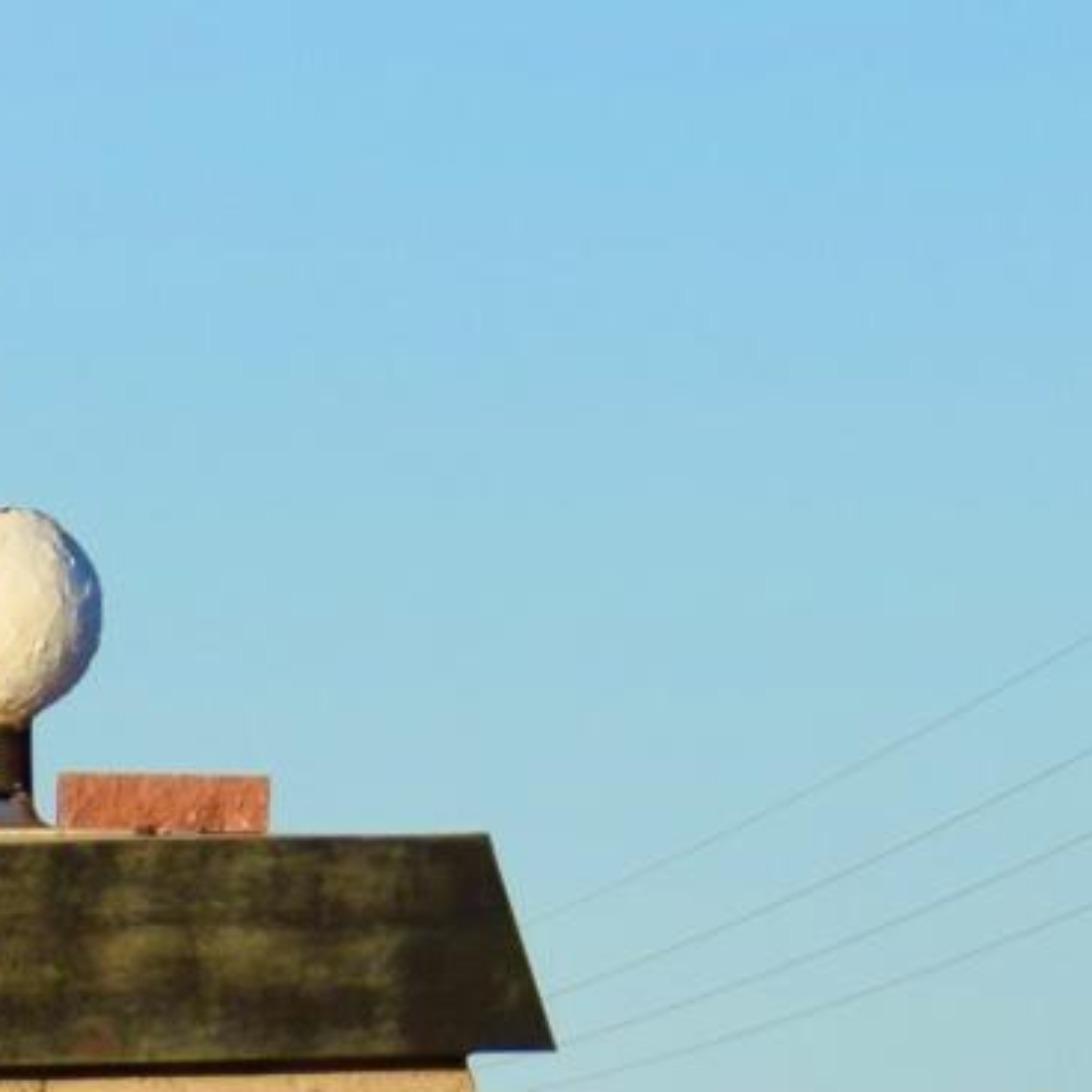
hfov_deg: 3.0
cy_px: 1923
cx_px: -1620
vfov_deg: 3.0
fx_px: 20772
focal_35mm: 582
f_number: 7.1
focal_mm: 56
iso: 200
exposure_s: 1/800
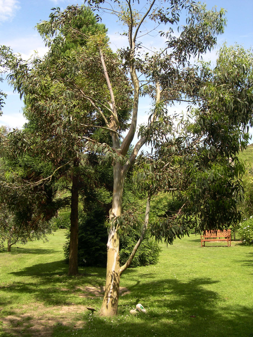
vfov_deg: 49.0
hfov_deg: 37.7
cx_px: 126
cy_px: 168
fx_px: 370
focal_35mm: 38
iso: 100
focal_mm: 8
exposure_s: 1/94
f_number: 7.6
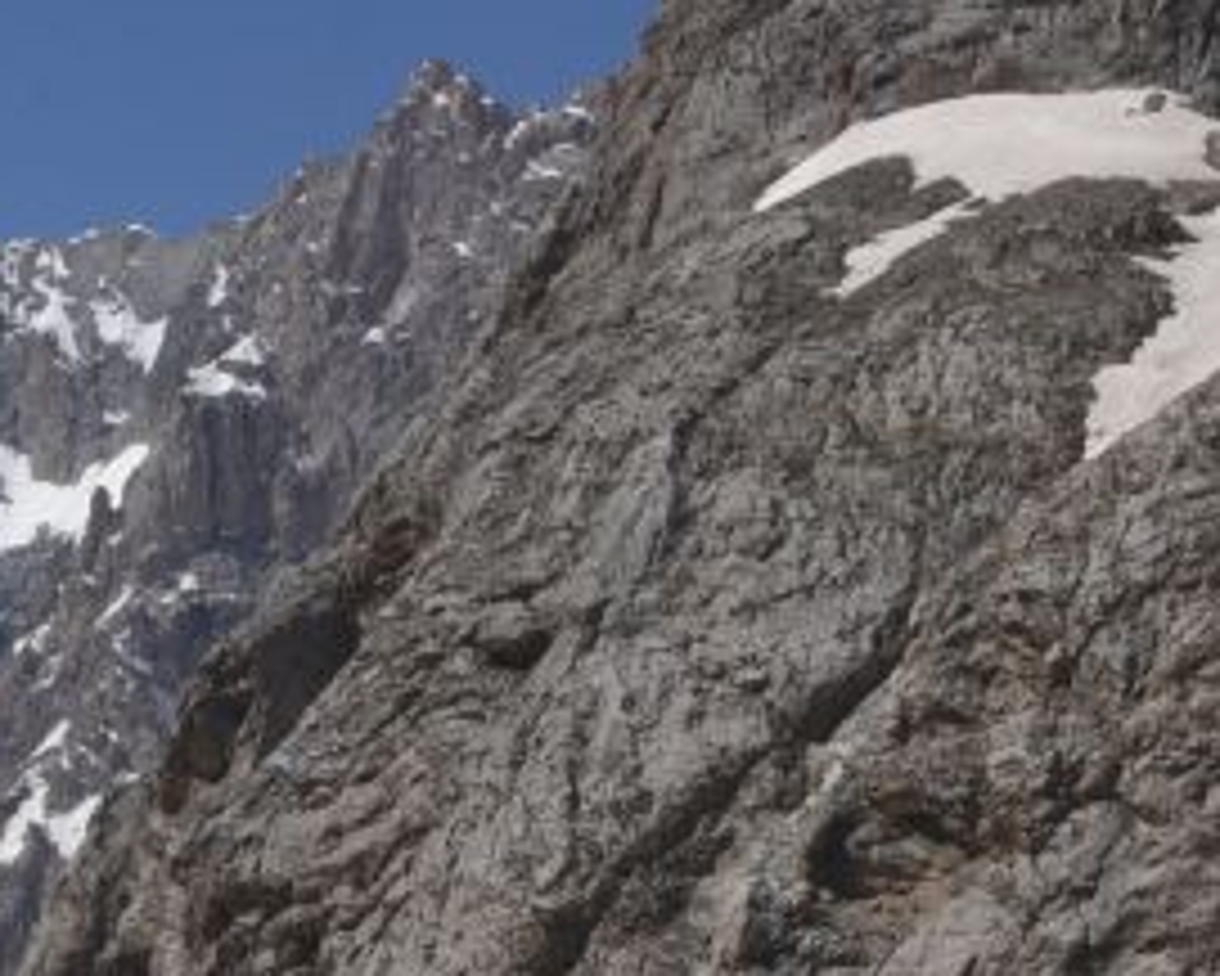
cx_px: 1715
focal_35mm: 144
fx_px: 5201
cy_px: 1936
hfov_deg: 12.8
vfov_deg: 10.0
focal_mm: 32
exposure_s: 1/125
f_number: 18
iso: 160
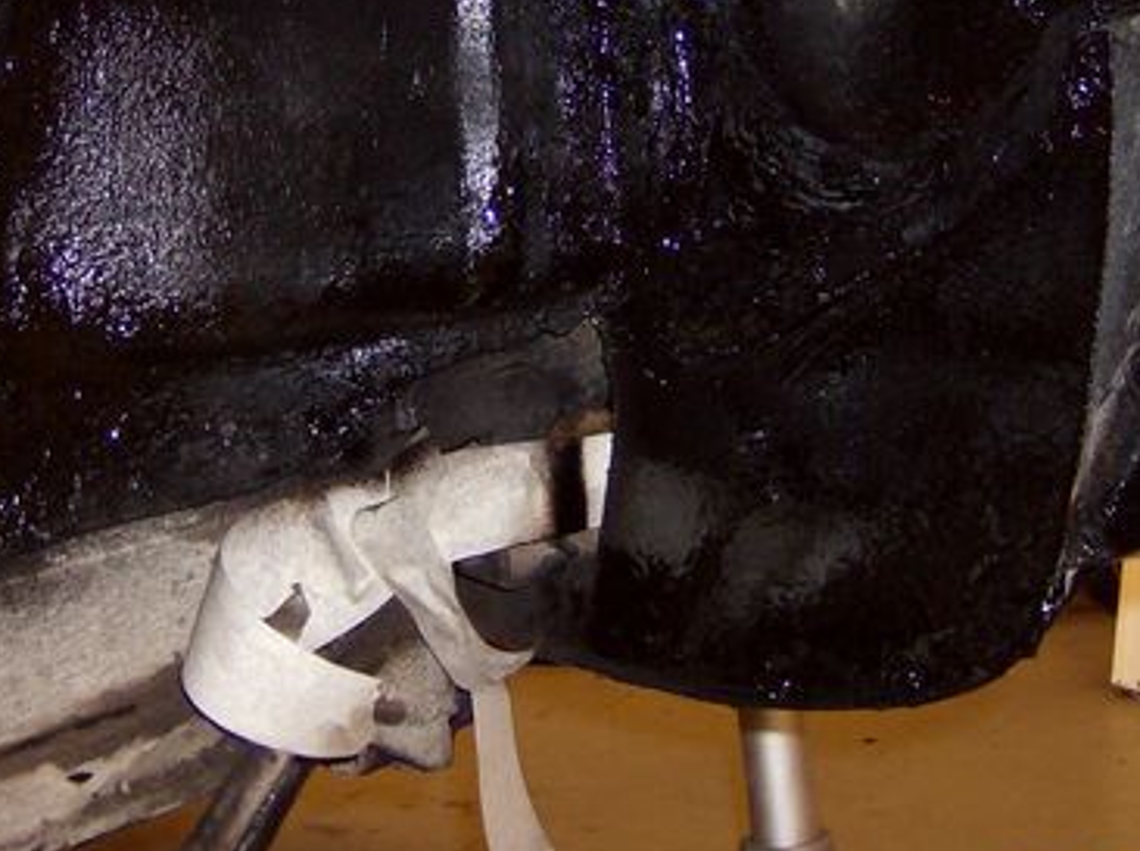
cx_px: 530
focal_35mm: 63
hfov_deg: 30.8
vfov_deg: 22.9
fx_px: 2071
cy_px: 176
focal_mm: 6
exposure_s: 1/60
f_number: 2.8
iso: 200
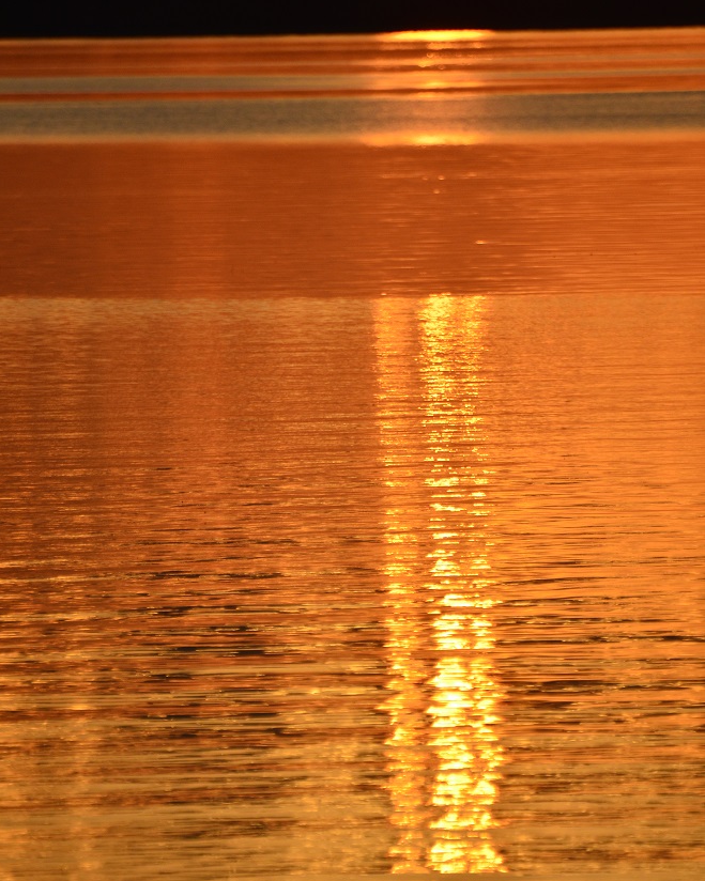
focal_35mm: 511
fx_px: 13330
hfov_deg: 3.0
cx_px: 352
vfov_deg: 3.8
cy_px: 439
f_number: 5.6
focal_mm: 300
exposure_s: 1/8000
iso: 400
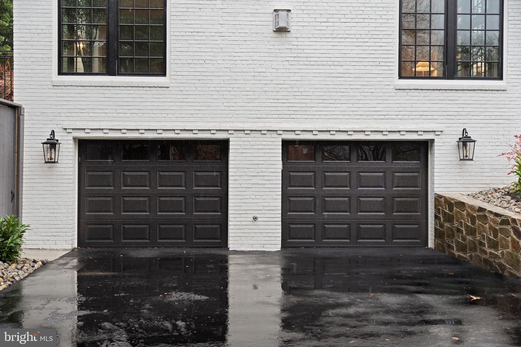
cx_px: 260
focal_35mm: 41
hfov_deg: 47.7
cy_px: 174
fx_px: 589
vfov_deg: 32.9
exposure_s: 1/250
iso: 400
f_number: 2.8
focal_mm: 40.7
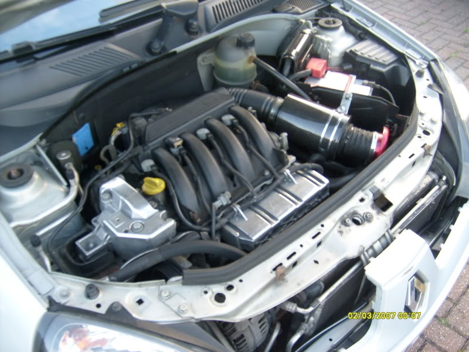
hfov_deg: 52.6
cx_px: 234
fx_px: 474
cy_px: 176
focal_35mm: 35
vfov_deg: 40.7
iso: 80
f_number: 2.8
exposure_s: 1/45
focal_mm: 5.8
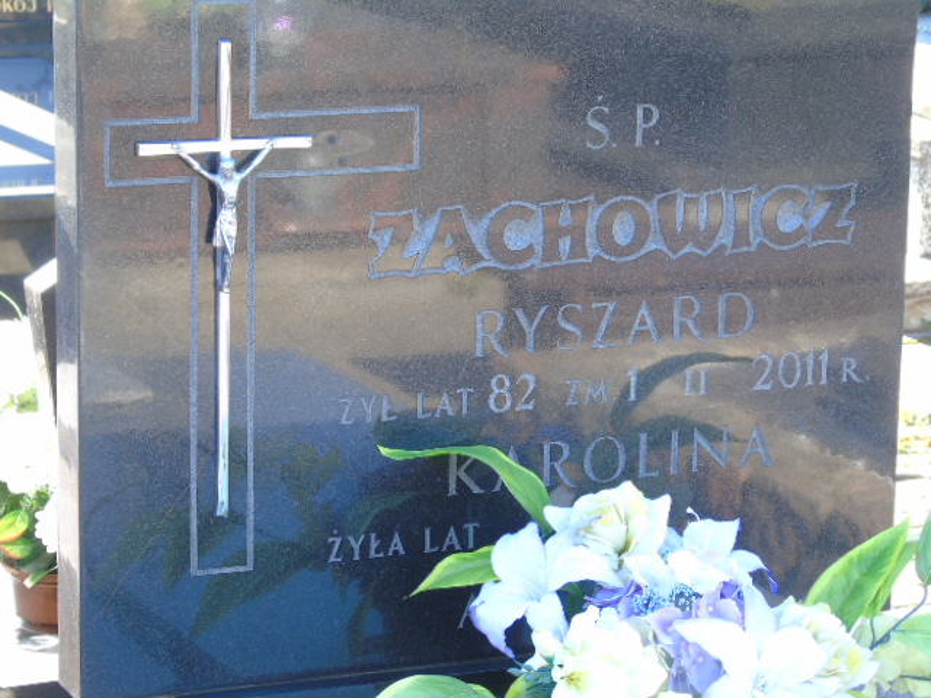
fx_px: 3335
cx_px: 466
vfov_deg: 12.0
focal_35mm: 124
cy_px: 349
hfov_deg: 15.9
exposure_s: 1/40
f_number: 4.6
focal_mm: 22
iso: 100
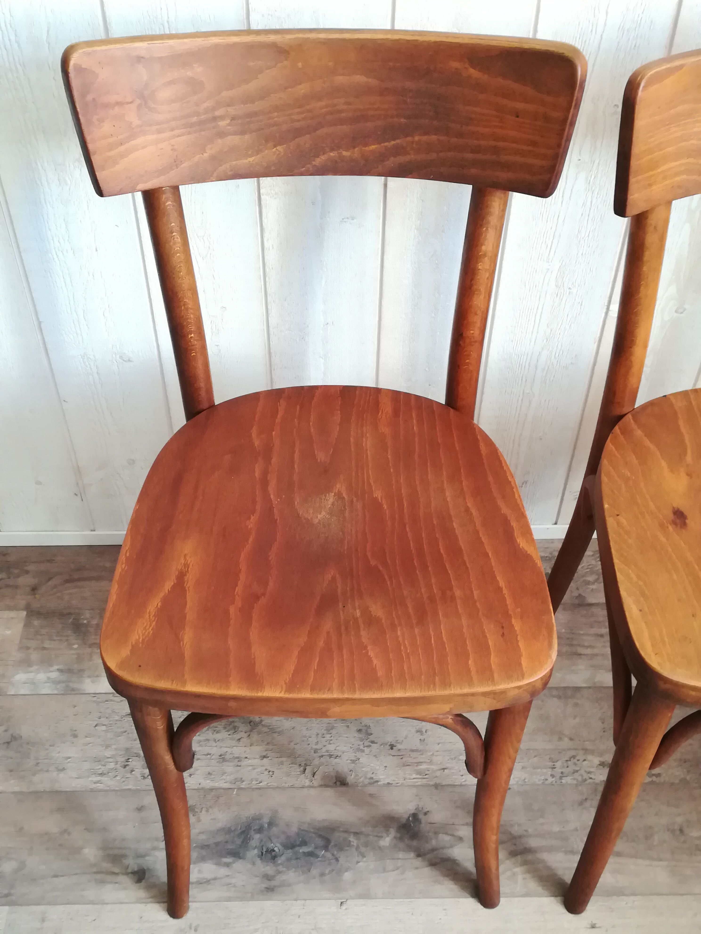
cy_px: 467
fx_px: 972
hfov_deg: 39.7
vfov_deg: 51.4
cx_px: 350
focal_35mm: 36
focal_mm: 3.83
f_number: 2.2
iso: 400
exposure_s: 1/33.3
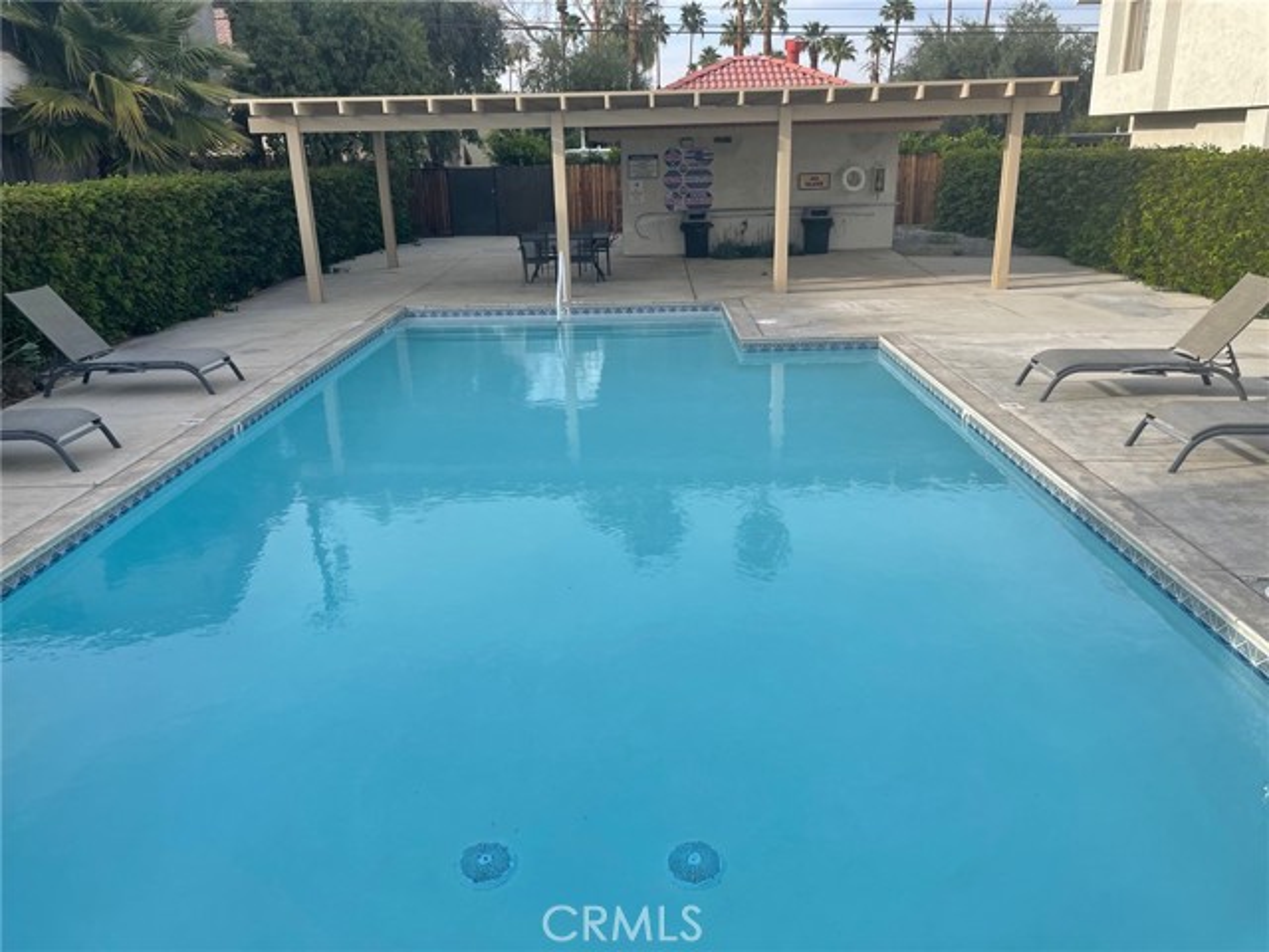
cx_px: 634
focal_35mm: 26
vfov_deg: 53.1
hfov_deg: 67.3
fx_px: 953
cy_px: 476
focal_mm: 4.2
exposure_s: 1/1595
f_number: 1.6
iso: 32
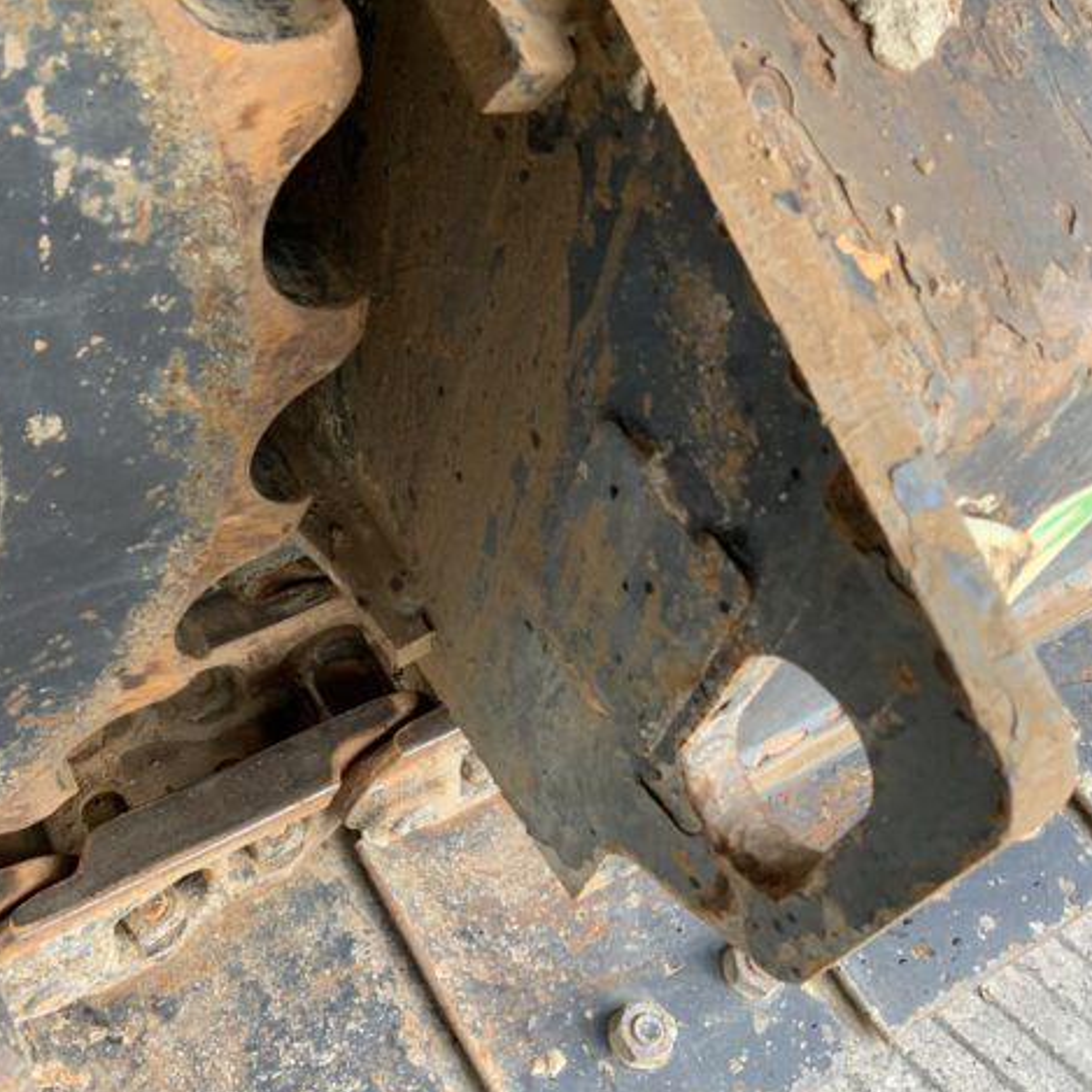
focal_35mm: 35
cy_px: 554
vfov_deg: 47.2
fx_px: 1249
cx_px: 354
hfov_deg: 46.4
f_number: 1.8
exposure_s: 1/122
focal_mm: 3
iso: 32
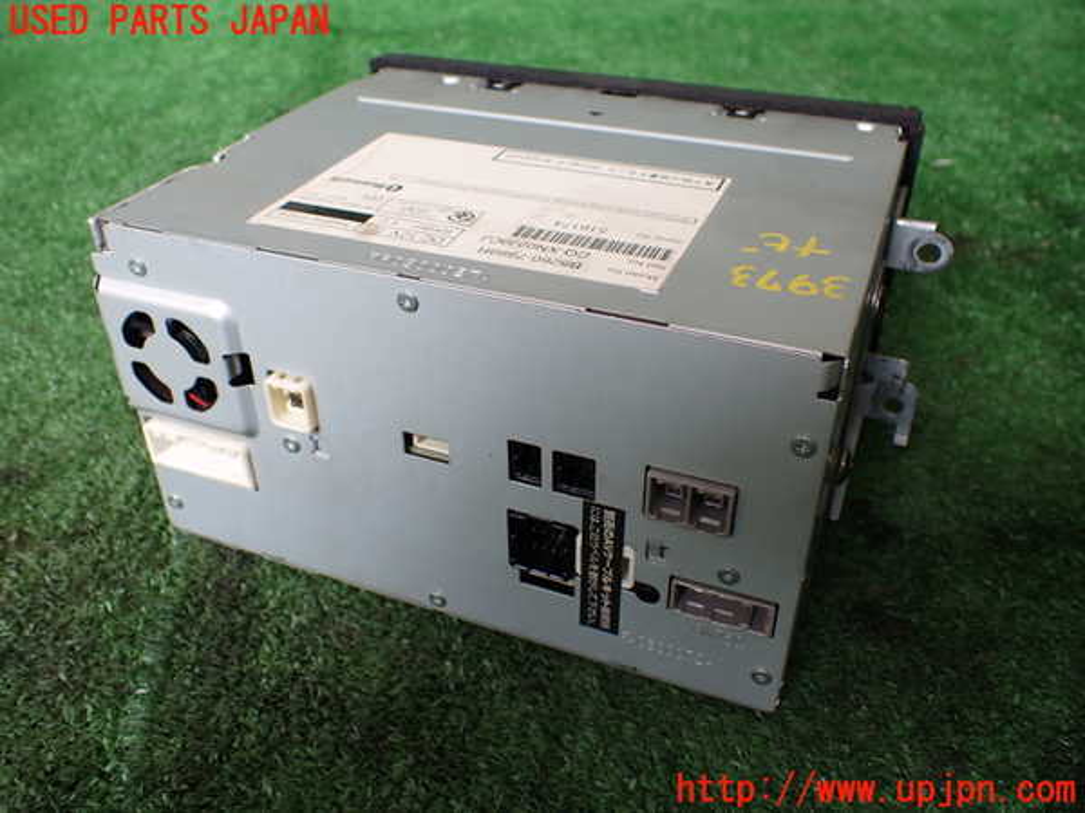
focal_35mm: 30
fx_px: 940
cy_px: 406
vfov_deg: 46.8
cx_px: 542
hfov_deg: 60.0
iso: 200
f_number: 2.3
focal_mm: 5.4
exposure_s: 1/125
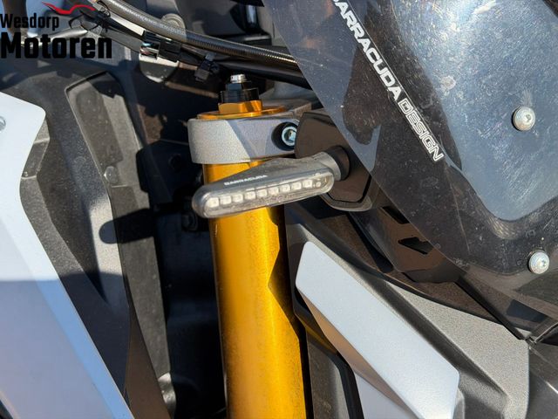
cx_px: 279
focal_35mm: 48
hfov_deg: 39.7
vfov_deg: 30.3
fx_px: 774
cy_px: 210
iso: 100
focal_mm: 6.76
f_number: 1.78
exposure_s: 1/2976
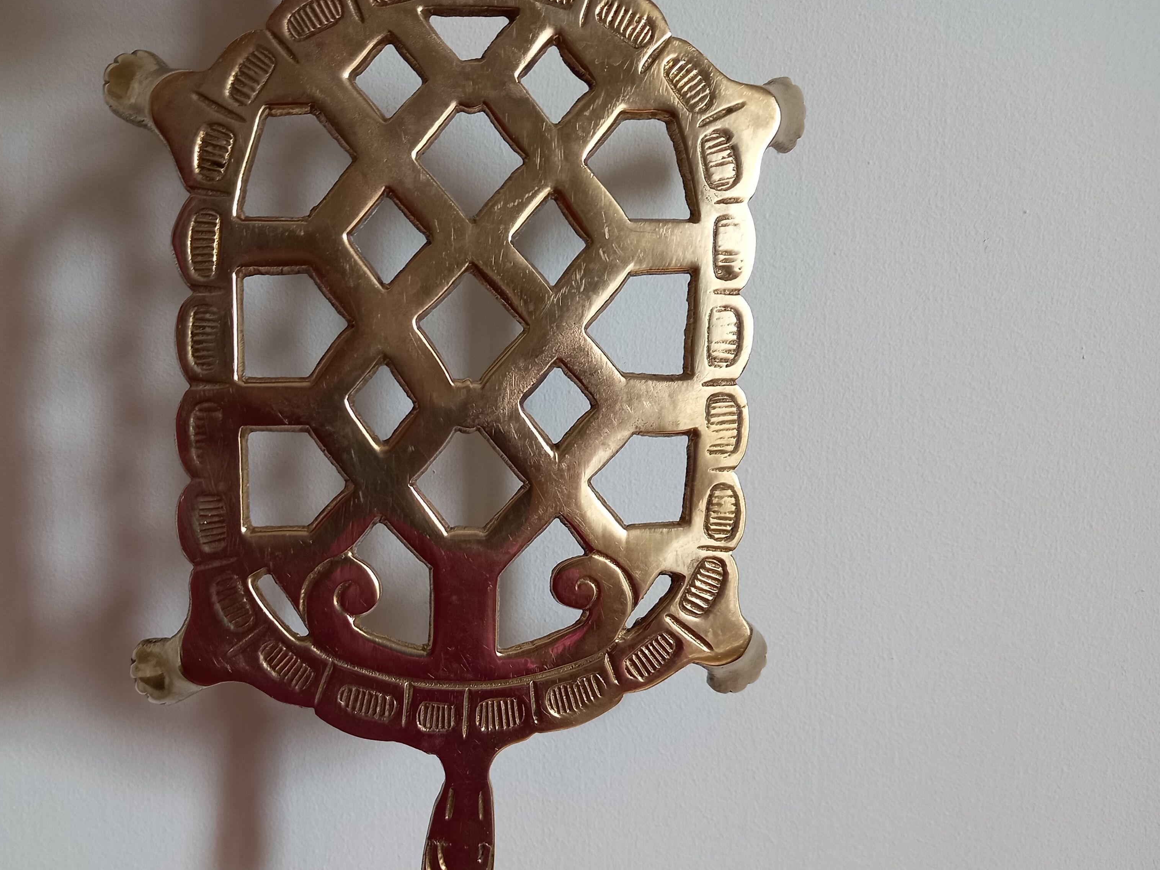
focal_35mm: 33
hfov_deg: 54.6
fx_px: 1106
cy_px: 535
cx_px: 426
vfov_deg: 42.7
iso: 125
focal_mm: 4.6
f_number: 2
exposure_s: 1/50
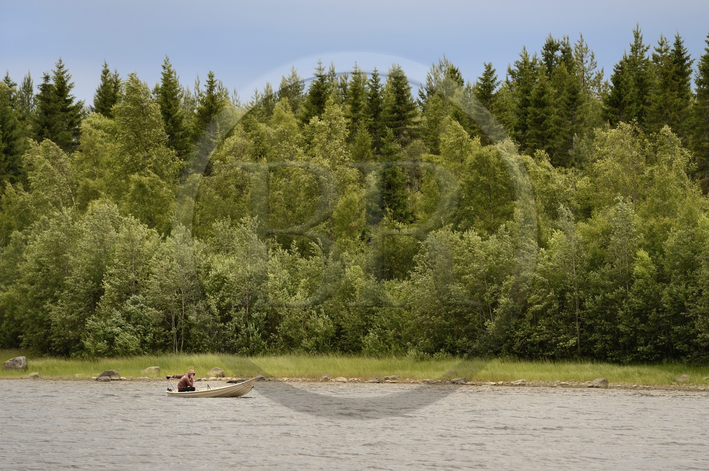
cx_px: 354
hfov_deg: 10.3
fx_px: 3936
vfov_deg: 6.9
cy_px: 236
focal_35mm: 200
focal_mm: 200
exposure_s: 1/200
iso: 400
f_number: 5
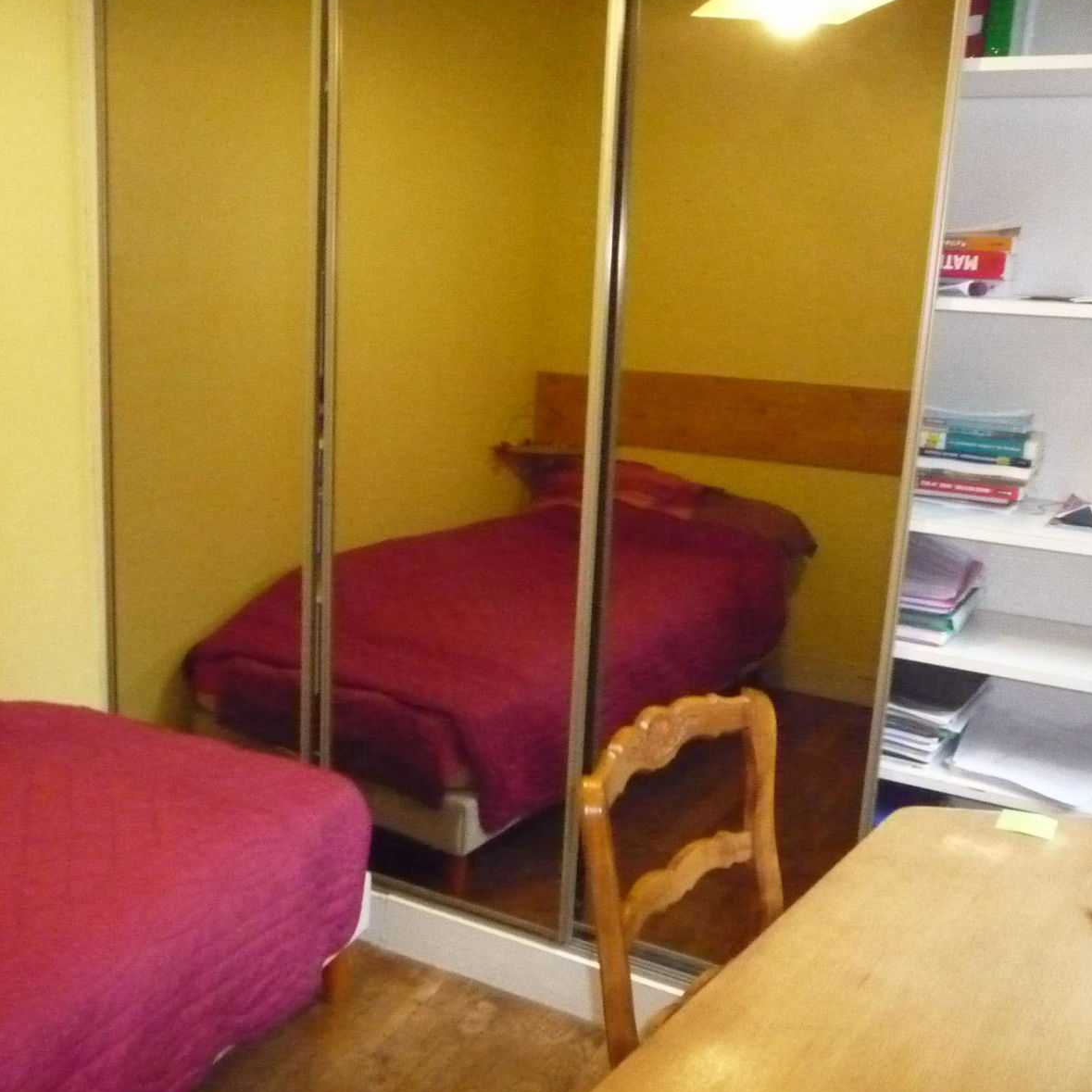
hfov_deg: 45.8
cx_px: 428
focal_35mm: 36
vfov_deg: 46.0
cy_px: 548
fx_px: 1285
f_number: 3.3
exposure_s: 1/30
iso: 1600
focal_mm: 5.2
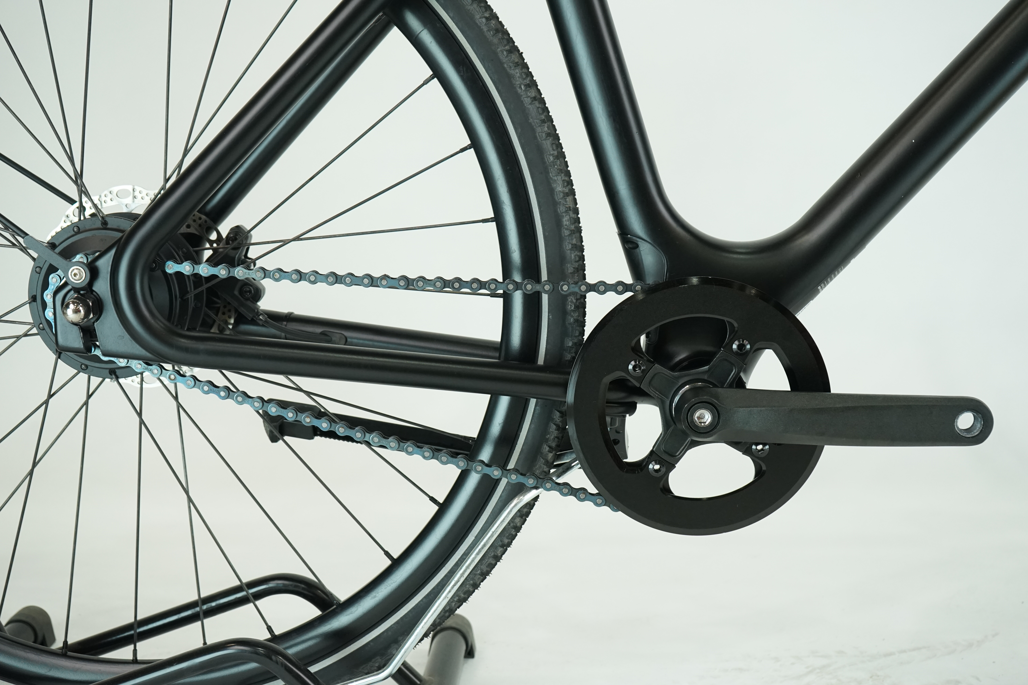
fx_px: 1285
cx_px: 514
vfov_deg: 29.9
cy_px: 342
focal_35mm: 45
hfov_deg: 43.6
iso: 1600
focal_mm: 45
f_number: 6.3
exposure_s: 1/200
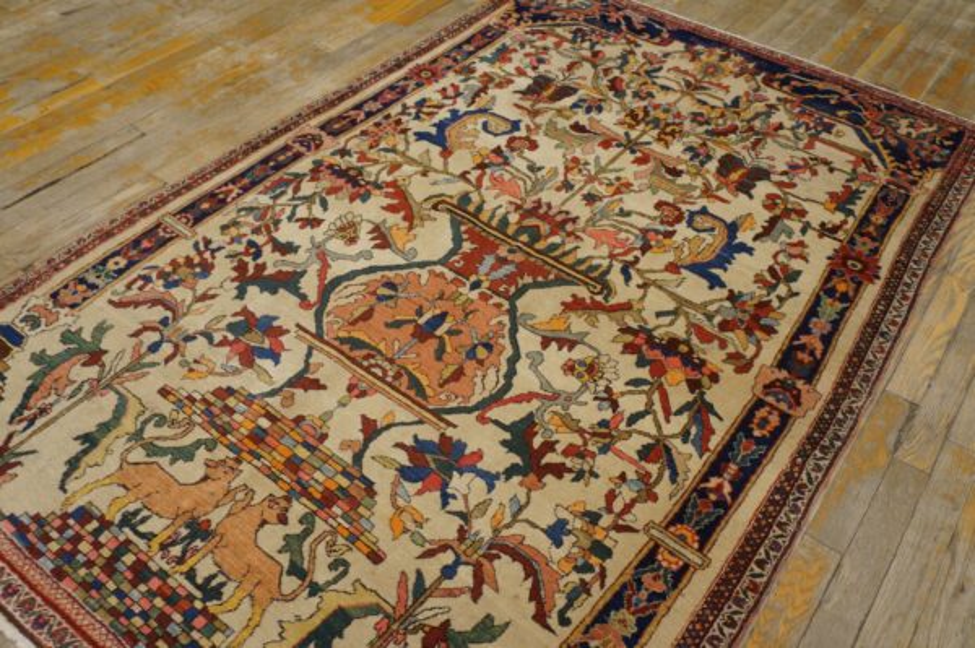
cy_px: 324
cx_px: 488
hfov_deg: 59.5
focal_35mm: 32
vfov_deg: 41.6
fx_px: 852
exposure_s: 1/60
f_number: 4
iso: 800
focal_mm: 21
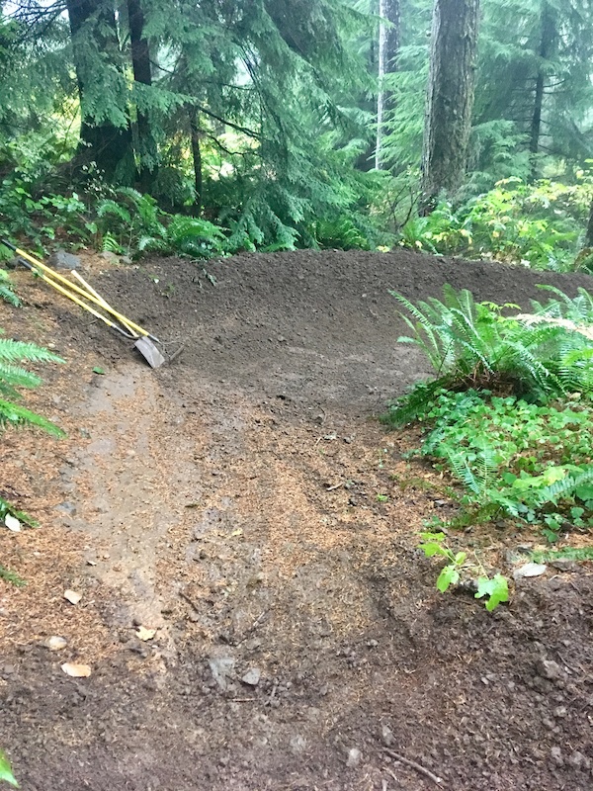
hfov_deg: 48.2
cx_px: 296
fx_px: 662
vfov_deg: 61.7
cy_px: 396
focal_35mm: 29
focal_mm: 4.15
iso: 320
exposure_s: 1/15
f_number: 2.2
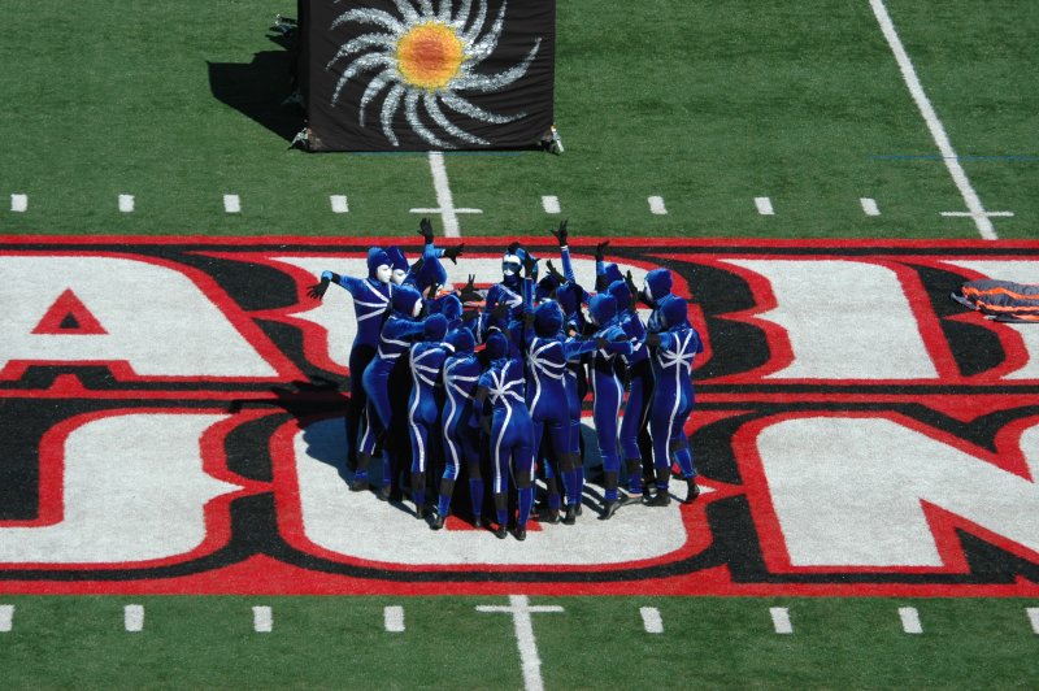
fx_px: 7786
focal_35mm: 270
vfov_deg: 5.1
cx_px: 520
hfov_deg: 7.6
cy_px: 346
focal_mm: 180
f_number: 7.1
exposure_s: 1/800
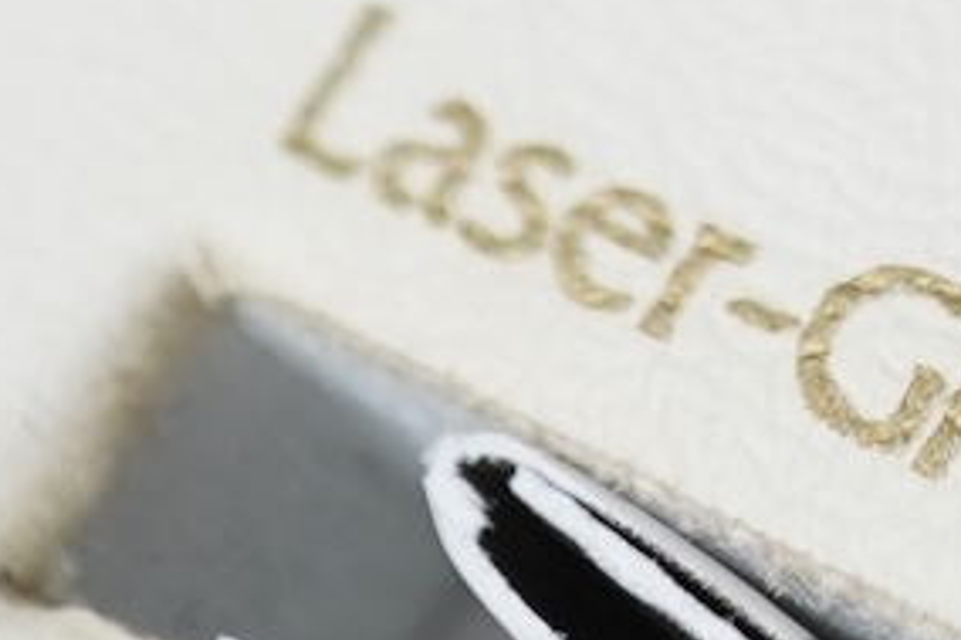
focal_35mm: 312
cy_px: -1216
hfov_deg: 6.5
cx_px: 1306
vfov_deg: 4.3
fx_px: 8324
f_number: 7.1
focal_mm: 30
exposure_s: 1/30
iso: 400
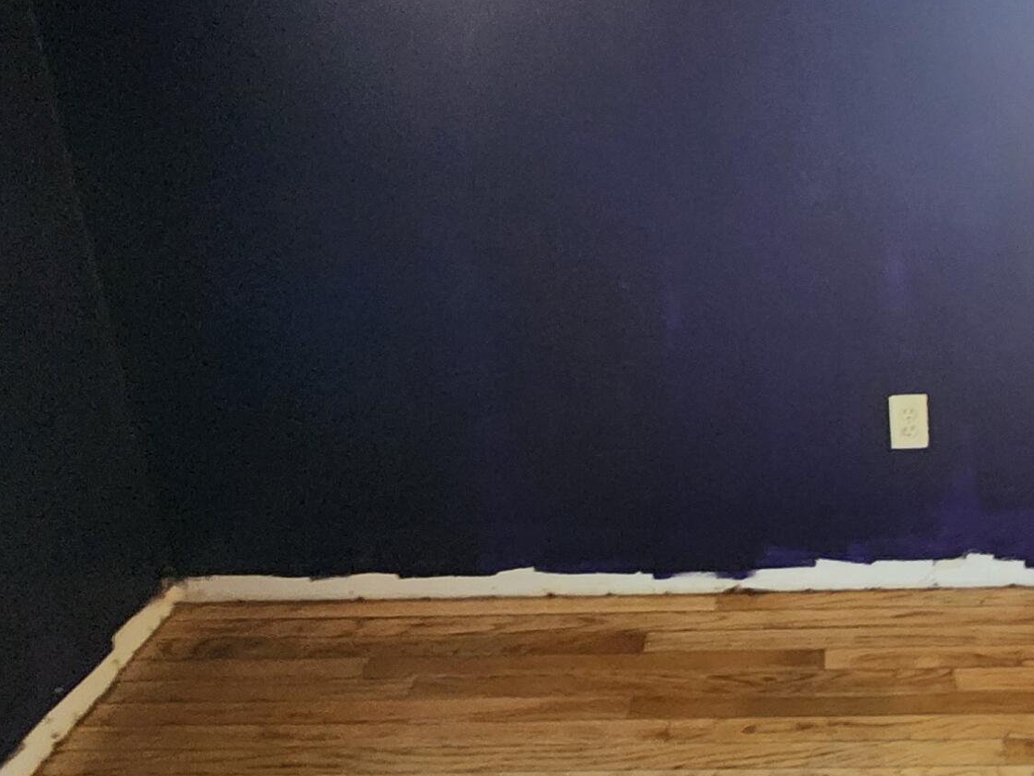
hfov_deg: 49.8
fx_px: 1046
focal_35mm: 35
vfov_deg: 39.6
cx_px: 811
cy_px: 193
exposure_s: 1/30
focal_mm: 2.2
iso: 400
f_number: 2.2
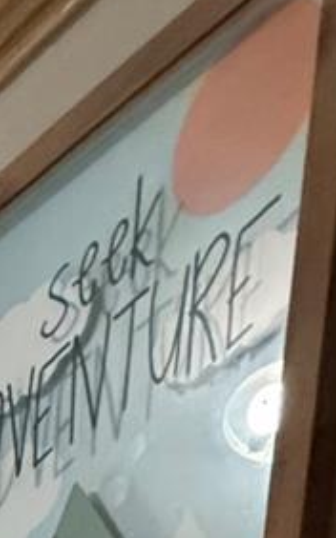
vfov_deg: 13.6
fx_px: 1159
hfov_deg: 12.3
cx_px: -518
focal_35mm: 79
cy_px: 1412
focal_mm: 2.22
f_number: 2.2
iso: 500
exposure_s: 1/120
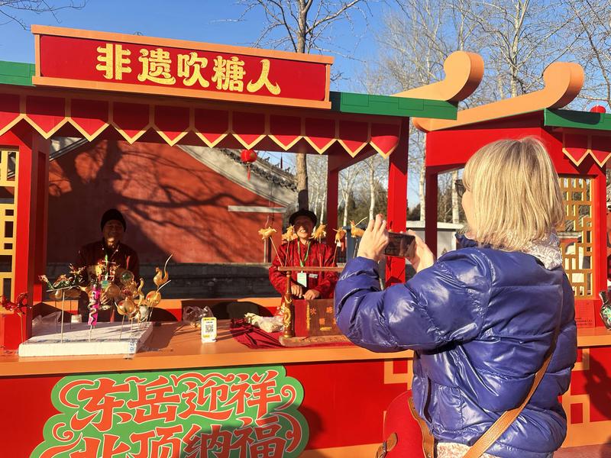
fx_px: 424
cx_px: 306
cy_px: 229
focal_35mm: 24
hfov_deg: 71.6
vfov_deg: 56.8
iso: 80
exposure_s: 1/2028
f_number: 1.78
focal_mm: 6.86
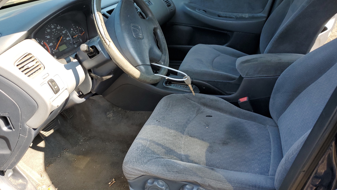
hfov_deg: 66.1
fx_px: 259
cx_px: 167
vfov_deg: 40.2
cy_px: 93
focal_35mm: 29
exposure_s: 1/244
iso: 50
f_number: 1.5
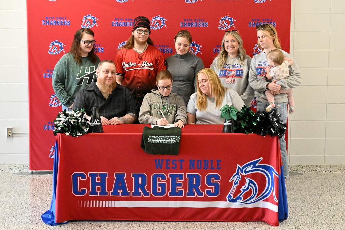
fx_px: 556
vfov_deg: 23.4
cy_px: 115
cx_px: 172
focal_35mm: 58
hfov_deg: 34.5
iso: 12800
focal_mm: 39
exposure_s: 1/320
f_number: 5
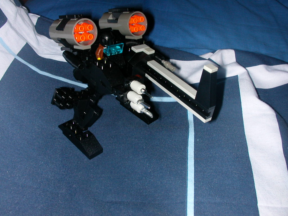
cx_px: 144
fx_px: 308
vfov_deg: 38.7
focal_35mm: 37
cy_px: 108
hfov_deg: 50.1
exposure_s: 1/59.9
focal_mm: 5.6
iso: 100
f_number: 4.5
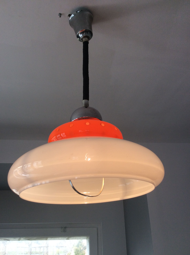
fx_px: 235
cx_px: 95
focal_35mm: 32
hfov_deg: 44.1
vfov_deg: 56.9
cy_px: 128
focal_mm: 3.3
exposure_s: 1/108
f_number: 2.4
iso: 32
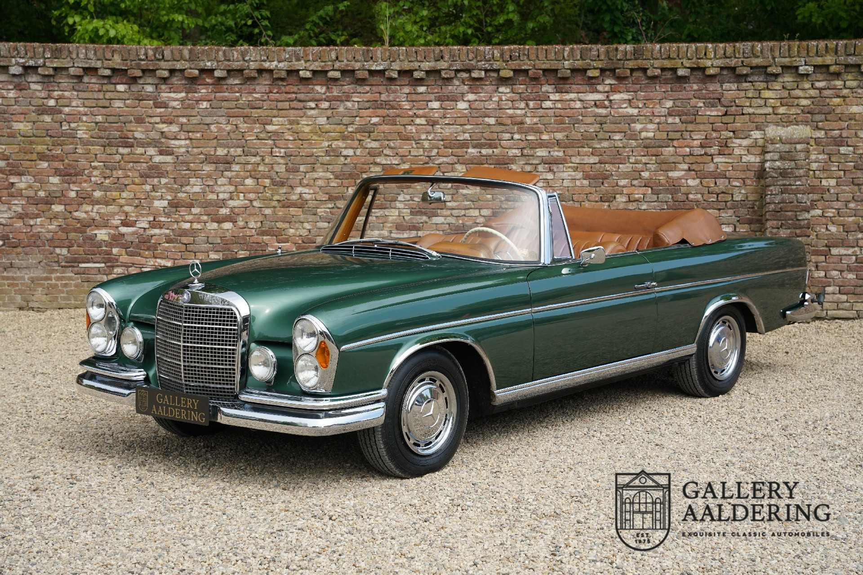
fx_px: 1457
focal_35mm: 61
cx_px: 432
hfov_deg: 33.0
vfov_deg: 22.3
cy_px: 288
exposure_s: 1/125
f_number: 6.3
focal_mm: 60.8
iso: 100
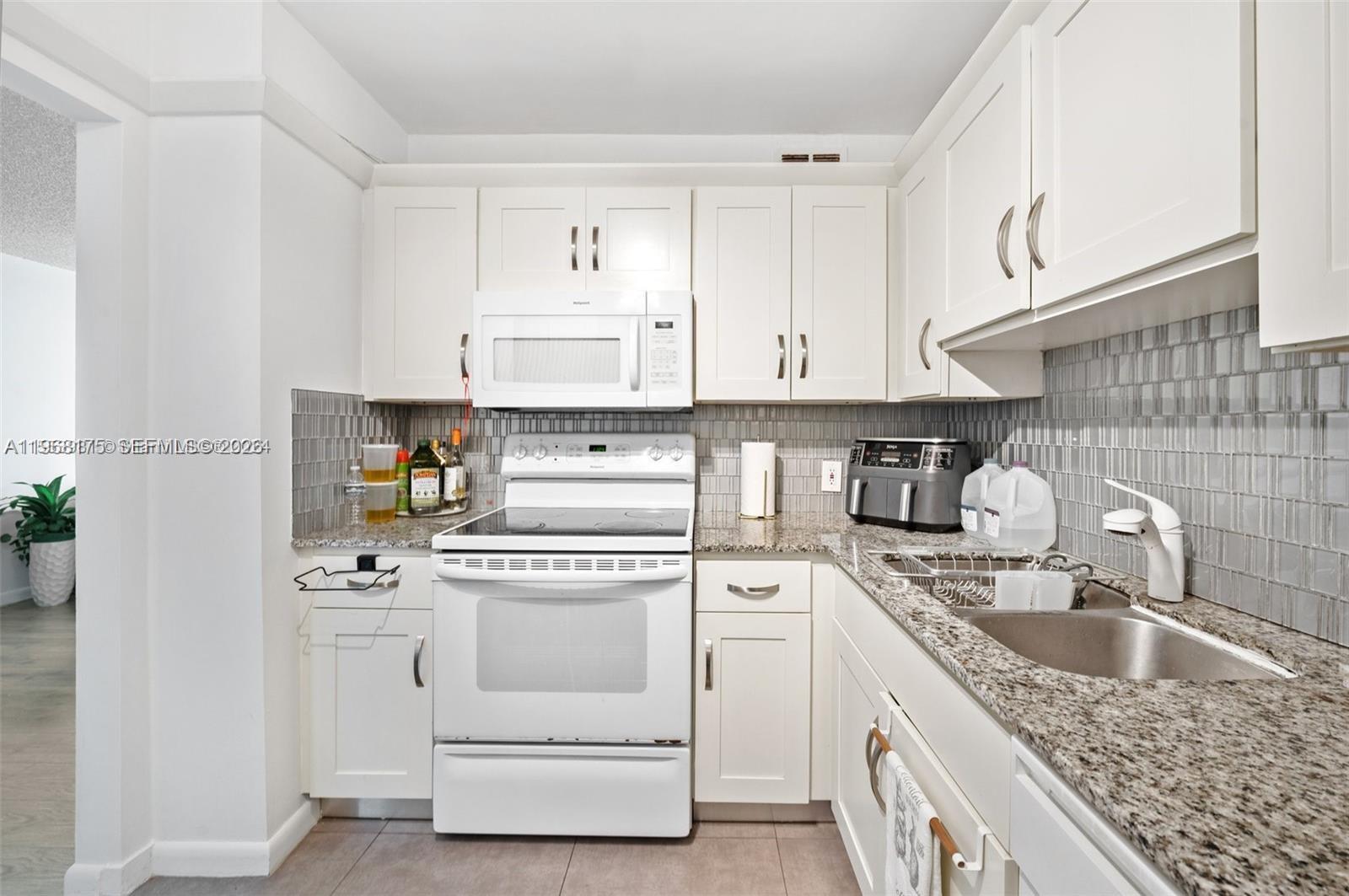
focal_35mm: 14
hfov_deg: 104.3
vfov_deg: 81.1
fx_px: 524
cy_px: 448
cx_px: 674
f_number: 8
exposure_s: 1
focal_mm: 14
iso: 200
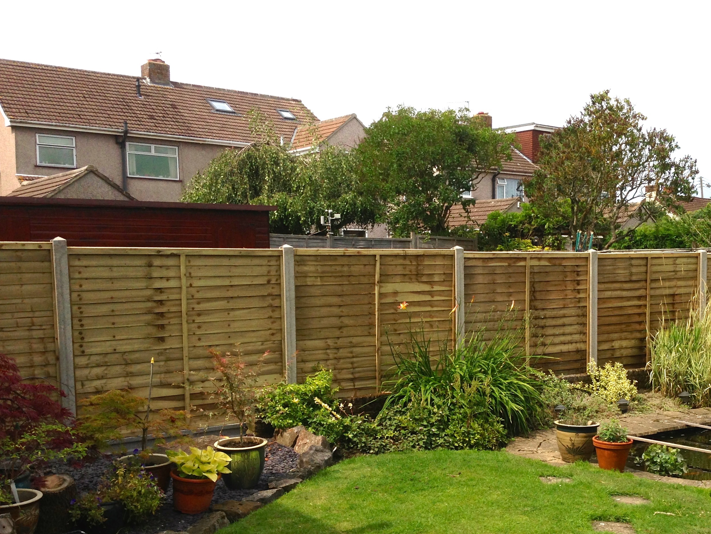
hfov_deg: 43.4
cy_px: 338
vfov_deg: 33.4
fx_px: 883
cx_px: 460
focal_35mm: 43
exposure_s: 1/1484
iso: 50
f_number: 2.4
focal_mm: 4.13
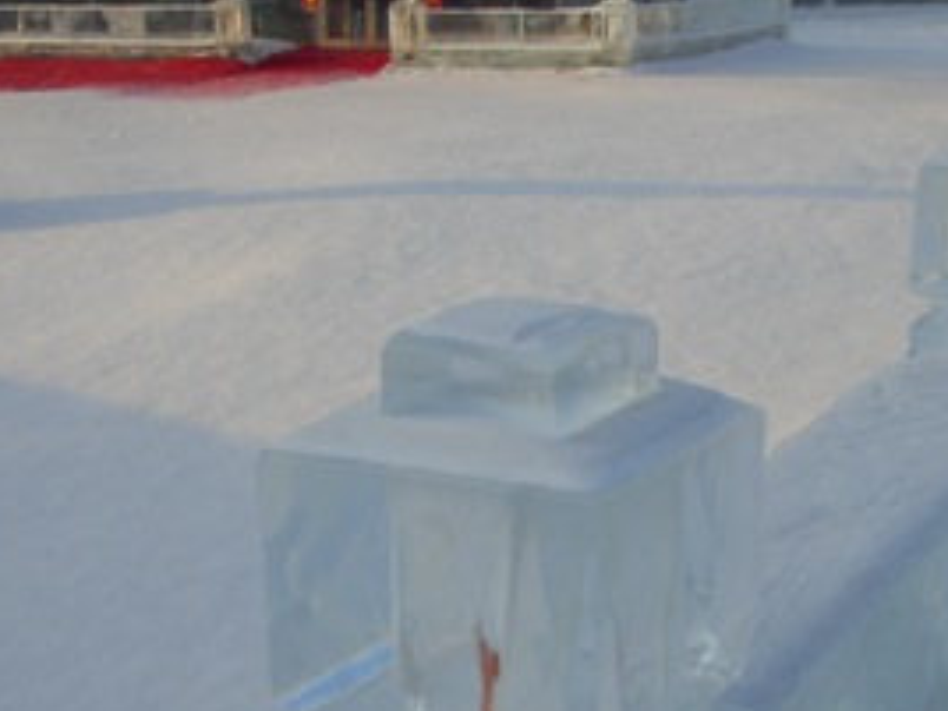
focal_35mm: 64
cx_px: 570
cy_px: 580
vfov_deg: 22.6
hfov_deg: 30.2
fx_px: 1753
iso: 80
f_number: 6.2
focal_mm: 6.6
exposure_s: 1/180
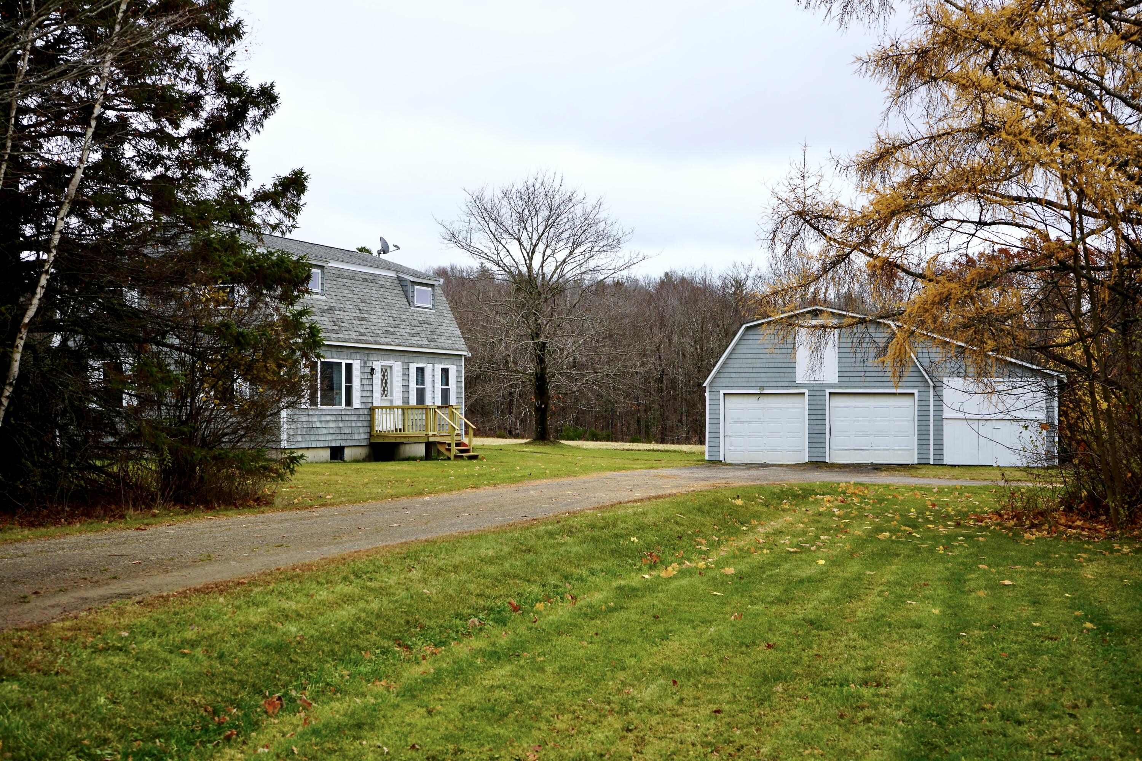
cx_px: 571
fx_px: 1491
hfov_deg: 41.9
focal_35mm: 47
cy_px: 380
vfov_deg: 28.6
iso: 100
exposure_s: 1/80
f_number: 5.6
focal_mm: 47
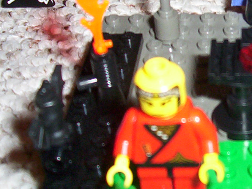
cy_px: 69
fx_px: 772
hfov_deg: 17.8
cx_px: 286
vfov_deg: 13.9
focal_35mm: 106
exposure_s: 1/60
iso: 140
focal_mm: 5.77
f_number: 2.73
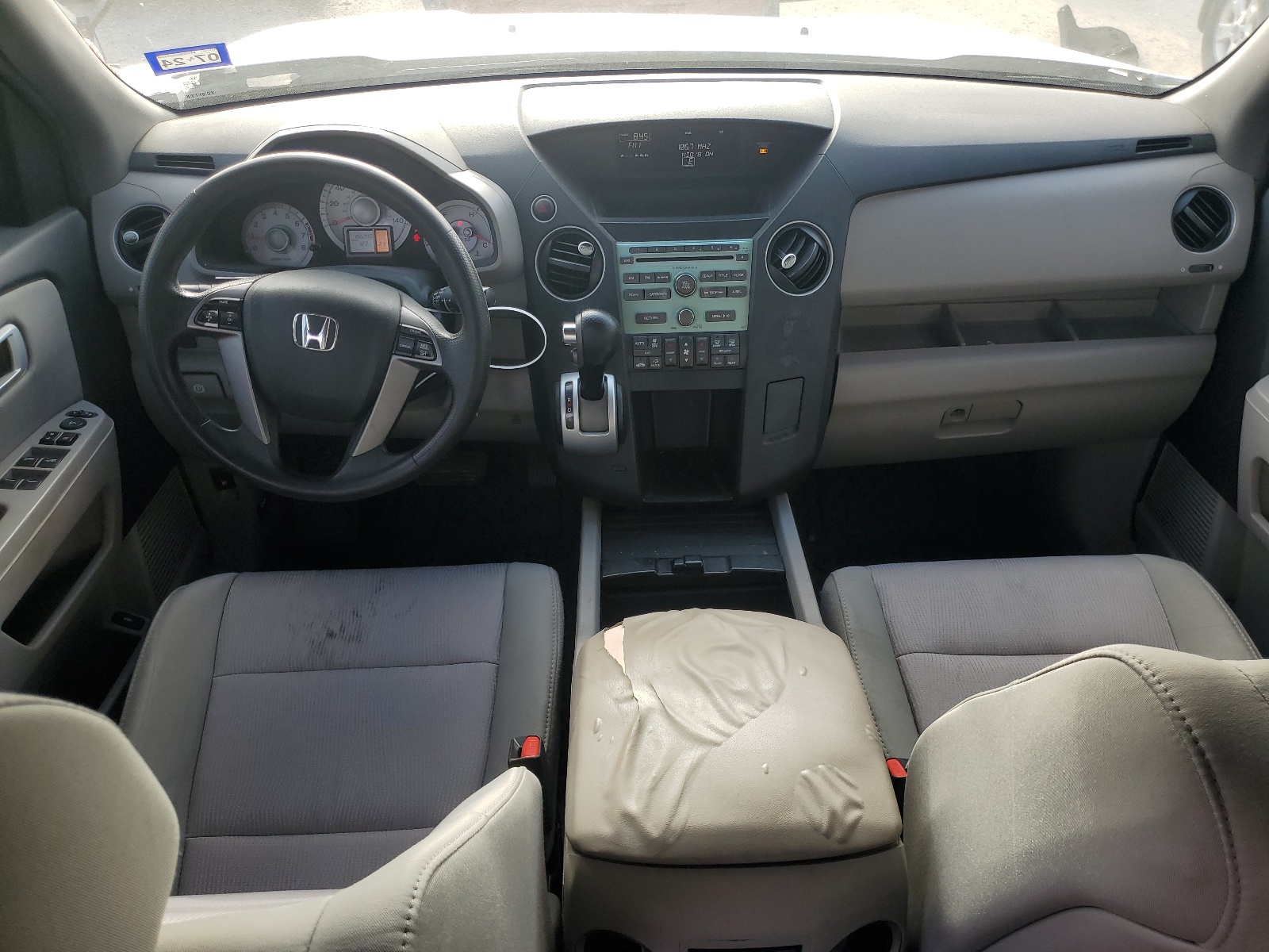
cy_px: 476
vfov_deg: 53.1
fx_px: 953
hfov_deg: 67.3
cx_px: 634
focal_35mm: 26
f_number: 1.5
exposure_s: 1/333
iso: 50
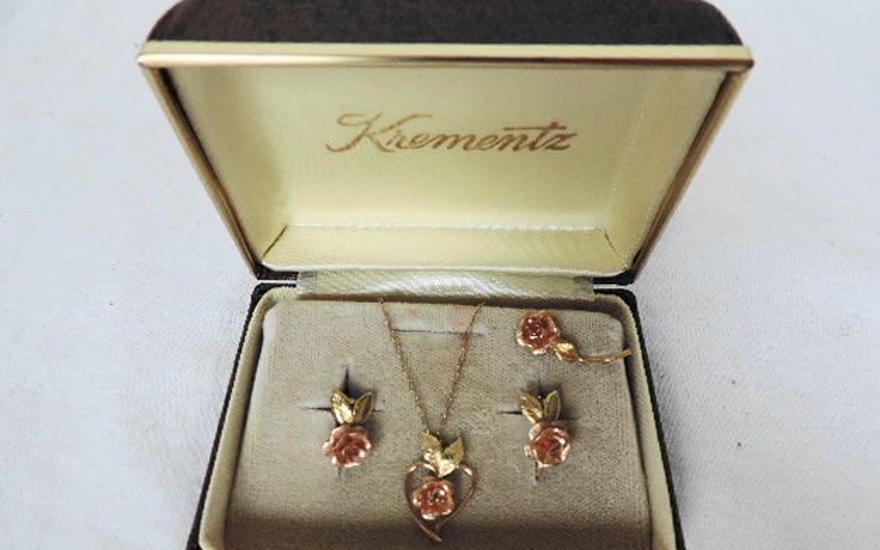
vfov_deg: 47.3
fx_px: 623
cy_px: 328
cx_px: 436
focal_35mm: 26
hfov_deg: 70.4
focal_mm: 4.3
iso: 100
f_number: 3
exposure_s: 1/30
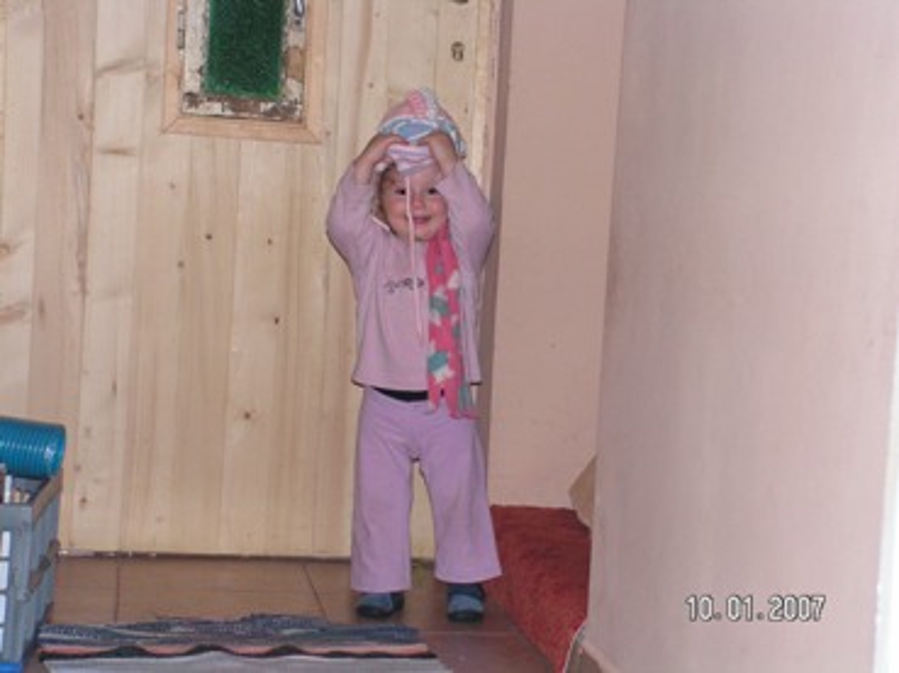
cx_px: 450
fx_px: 2153
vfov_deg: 17.7
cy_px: 336
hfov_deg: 23.6
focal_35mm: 83
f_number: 3.3
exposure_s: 1/80
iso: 200
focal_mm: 13.9
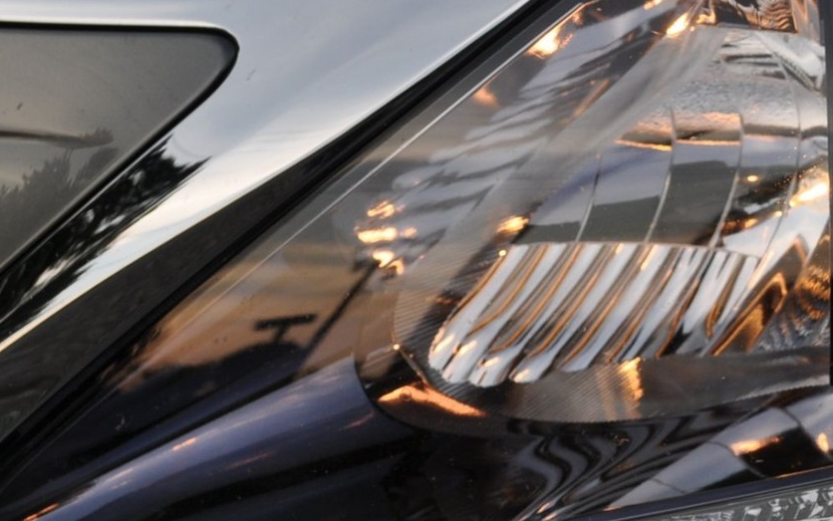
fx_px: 3111
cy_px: 105
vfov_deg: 9.6
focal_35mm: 137
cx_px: 1028
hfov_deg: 14.7
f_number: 7.1
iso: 200
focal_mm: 30
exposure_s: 1/200
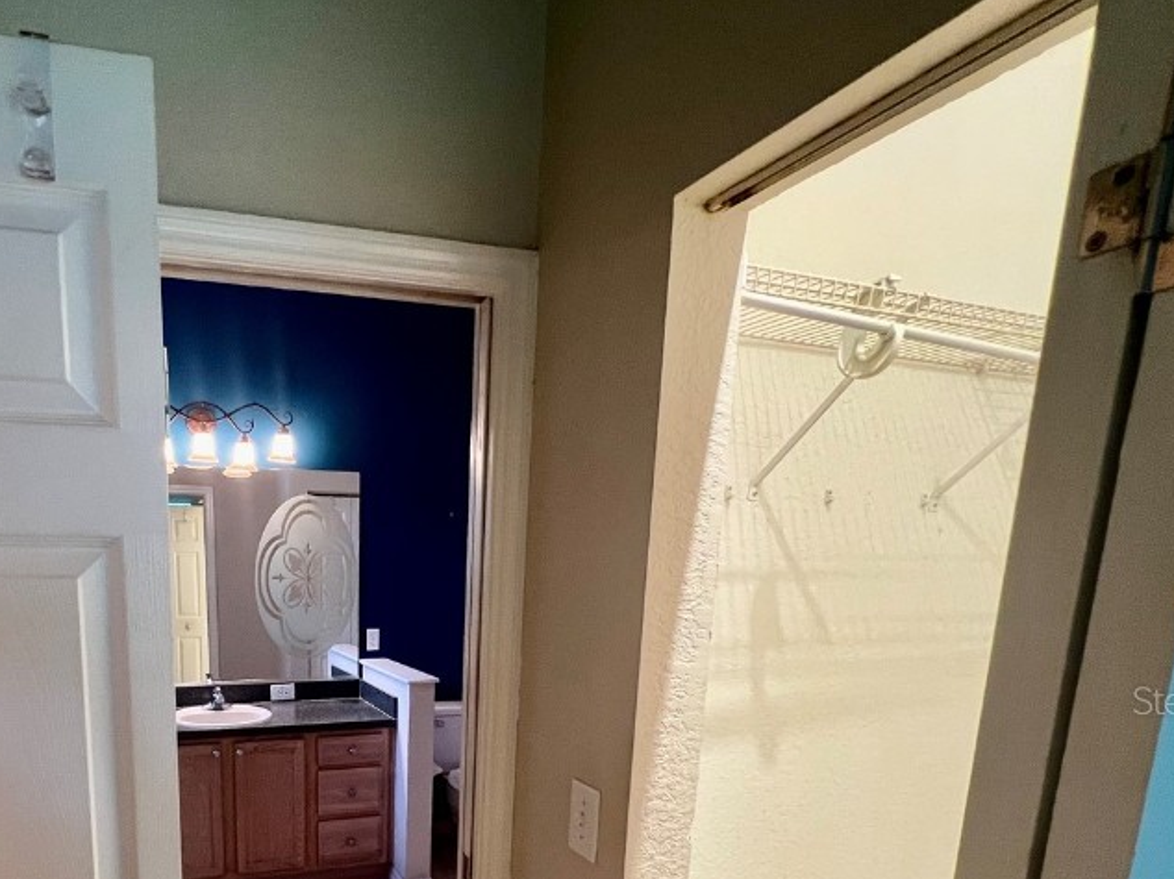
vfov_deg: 58.7
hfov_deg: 75.6
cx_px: 359
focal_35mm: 21
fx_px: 712
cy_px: 699
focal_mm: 1.57
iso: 250
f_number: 1.8
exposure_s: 1/60
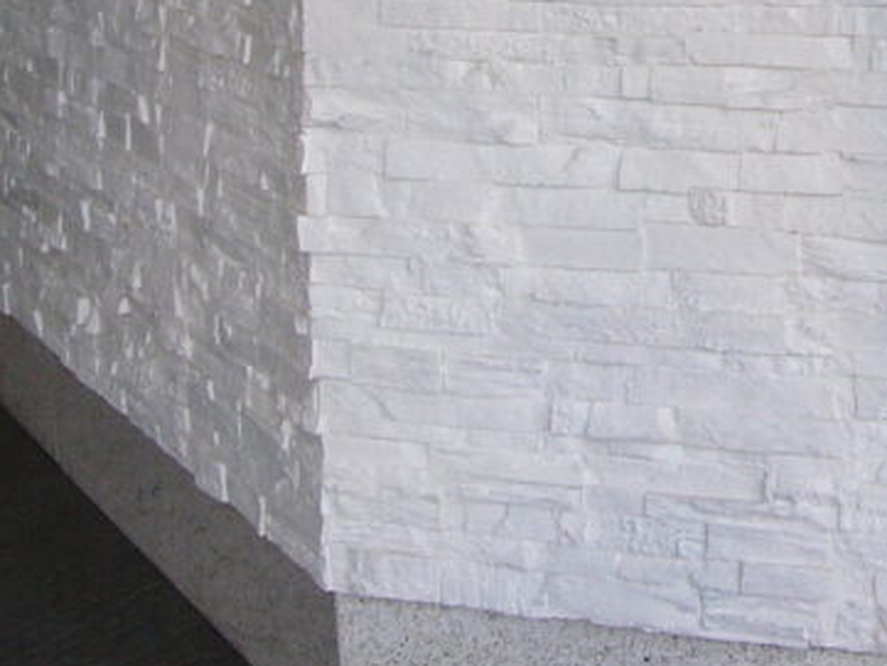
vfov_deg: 14.3
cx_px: 862
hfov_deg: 18.8
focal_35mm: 102
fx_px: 2615
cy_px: 12
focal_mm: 6
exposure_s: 1/60
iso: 100
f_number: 2.8
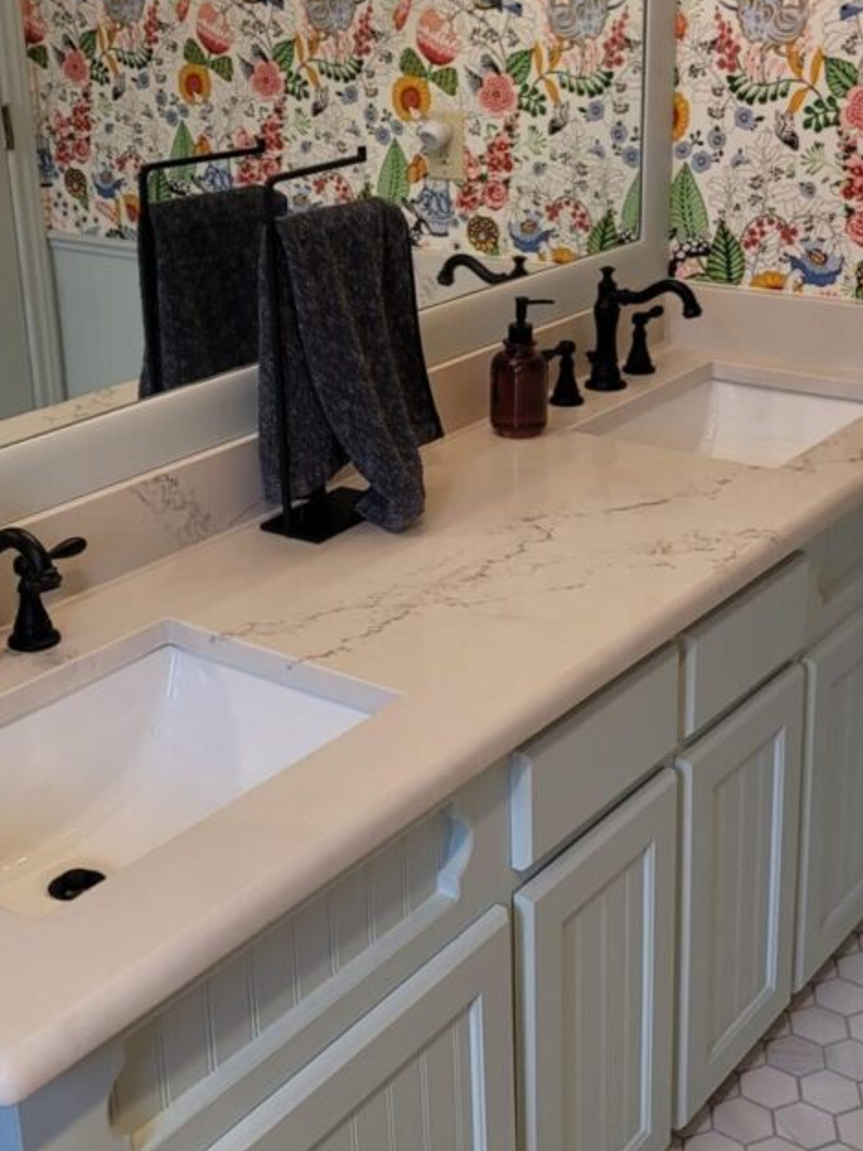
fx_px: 1595
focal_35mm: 48
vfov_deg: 39.5
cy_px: 460
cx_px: 372
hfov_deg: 30.2
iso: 80
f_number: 1.8
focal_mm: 7
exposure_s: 1/120
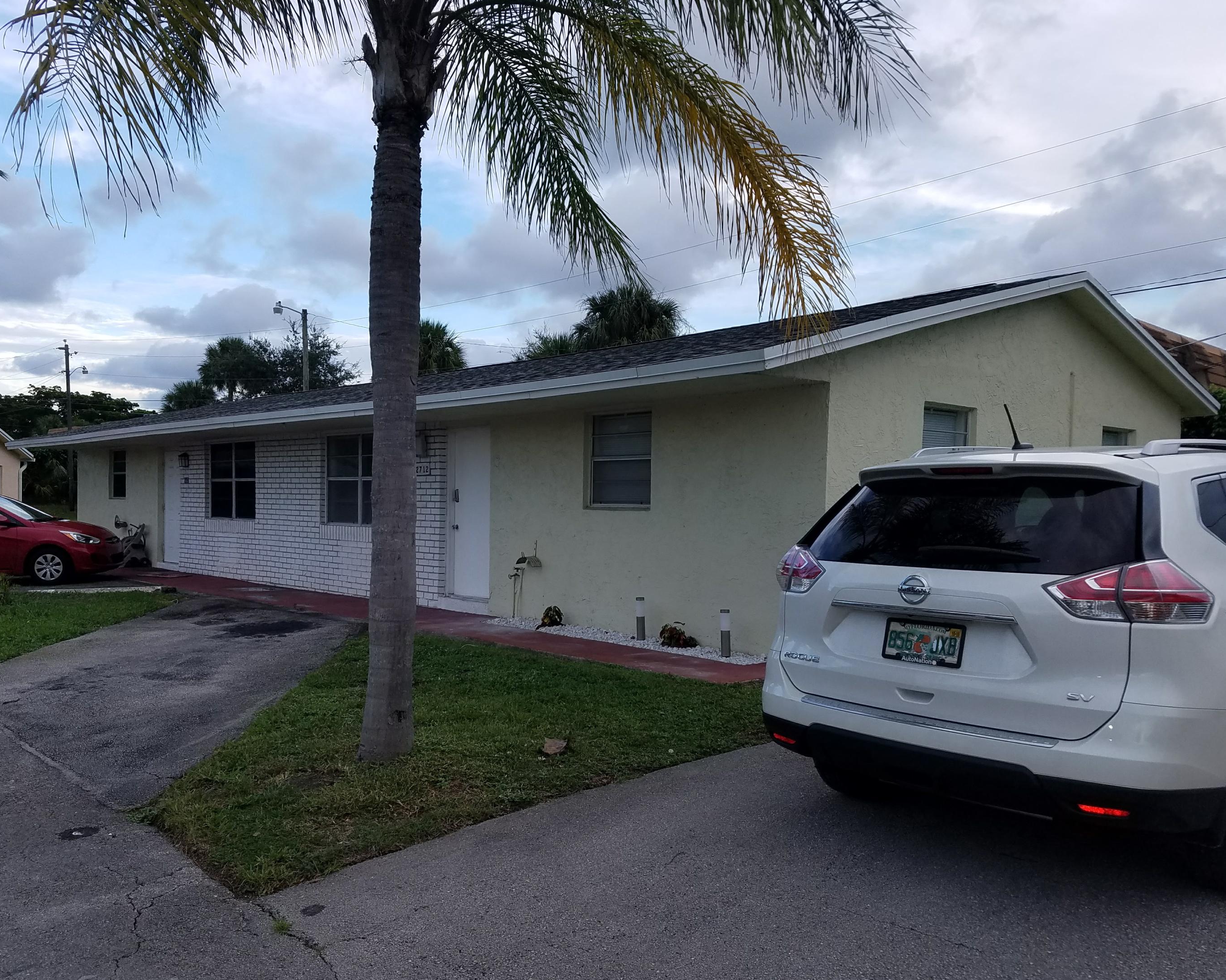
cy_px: 497
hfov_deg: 62.2
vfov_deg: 51.5
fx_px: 1016
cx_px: 580
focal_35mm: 28
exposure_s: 1/384
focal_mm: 4.2
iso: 50
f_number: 1.7
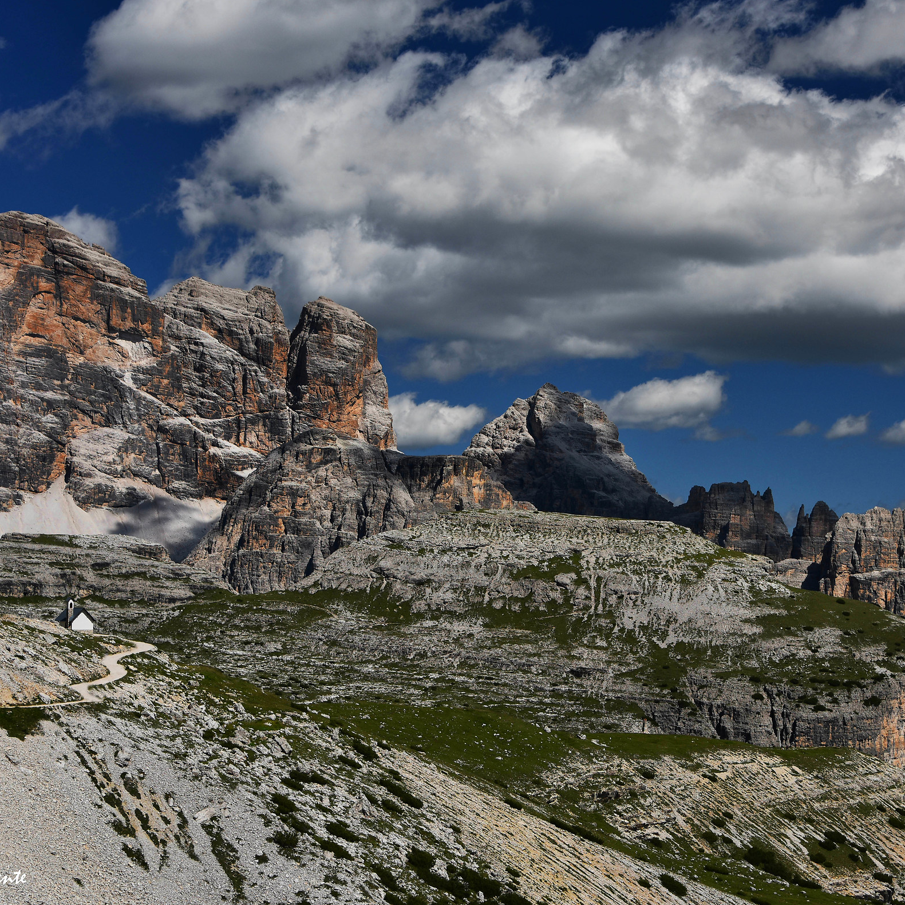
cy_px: 450
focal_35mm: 80
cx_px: 574
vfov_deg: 21.7
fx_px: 2366
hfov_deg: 21.6
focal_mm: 62
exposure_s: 1/400
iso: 100
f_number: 8
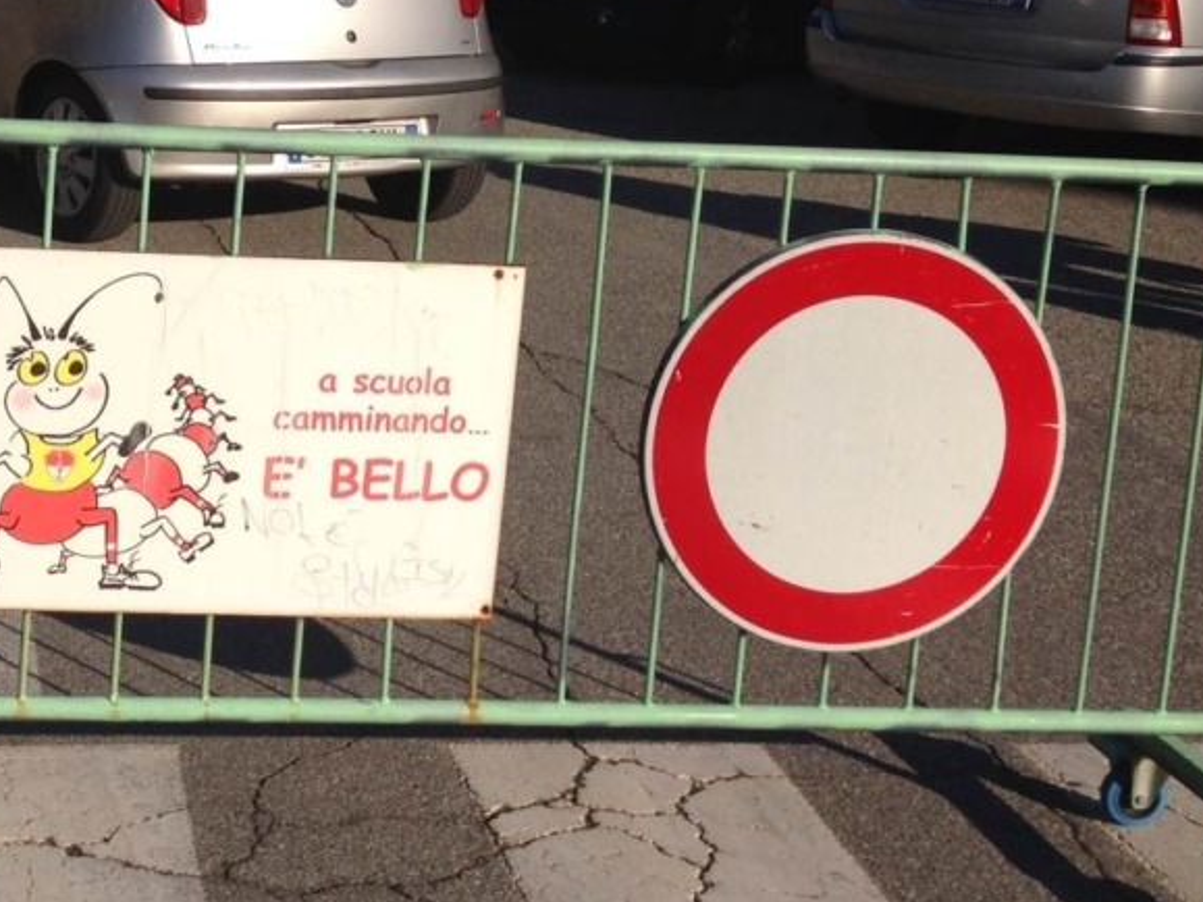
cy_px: 177
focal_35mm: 73
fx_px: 2536
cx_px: 37
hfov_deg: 25.5
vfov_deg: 19.9
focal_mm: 4.12
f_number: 2.4
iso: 50
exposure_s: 1/2169
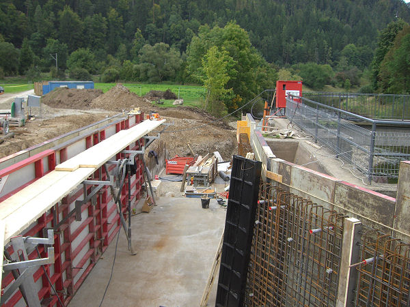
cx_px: 205
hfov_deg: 49.0
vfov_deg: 37.7
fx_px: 450
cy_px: 154
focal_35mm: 38
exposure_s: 1/250
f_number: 2.7
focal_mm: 6.2
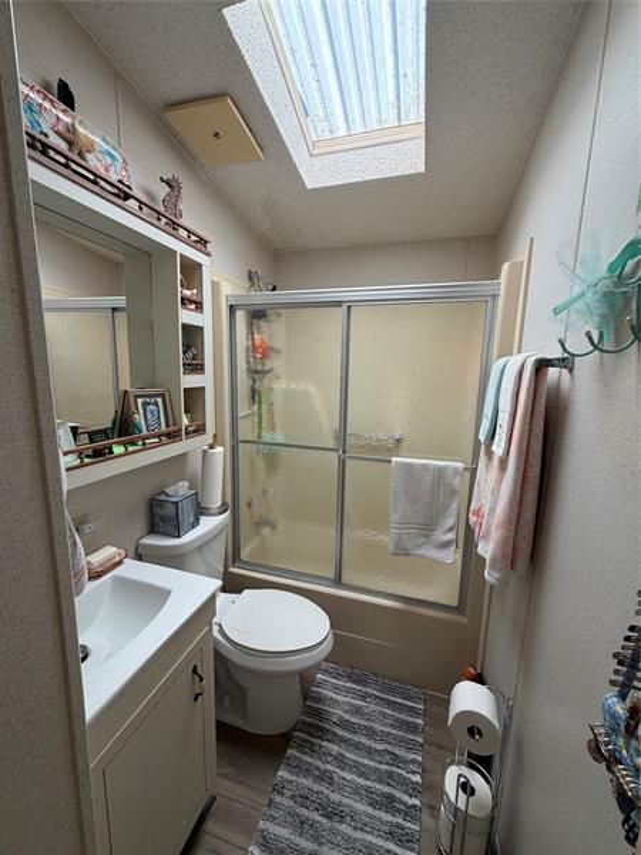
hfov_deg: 85.7
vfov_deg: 102.1
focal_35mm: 14
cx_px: 320
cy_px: 428
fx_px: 346
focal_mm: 2.22
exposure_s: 1/121
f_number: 2.2
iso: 80
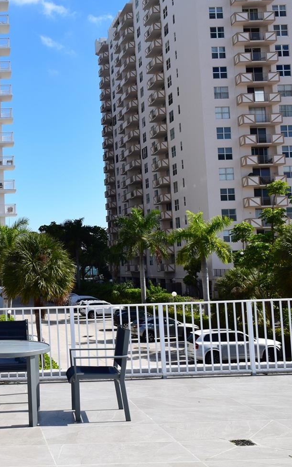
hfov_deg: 26.3
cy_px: 232
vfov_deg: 44.4
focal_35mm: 45
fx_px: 573
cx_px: -31
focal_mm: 18
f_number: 11
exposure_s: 1/500
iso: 360
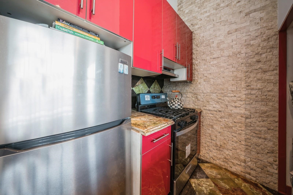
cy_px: 98
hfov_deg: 112.6
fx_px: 98
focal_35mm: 12
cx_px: 146
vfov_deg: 90.0
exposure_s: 1.3
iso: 200
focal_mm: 12
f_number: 11
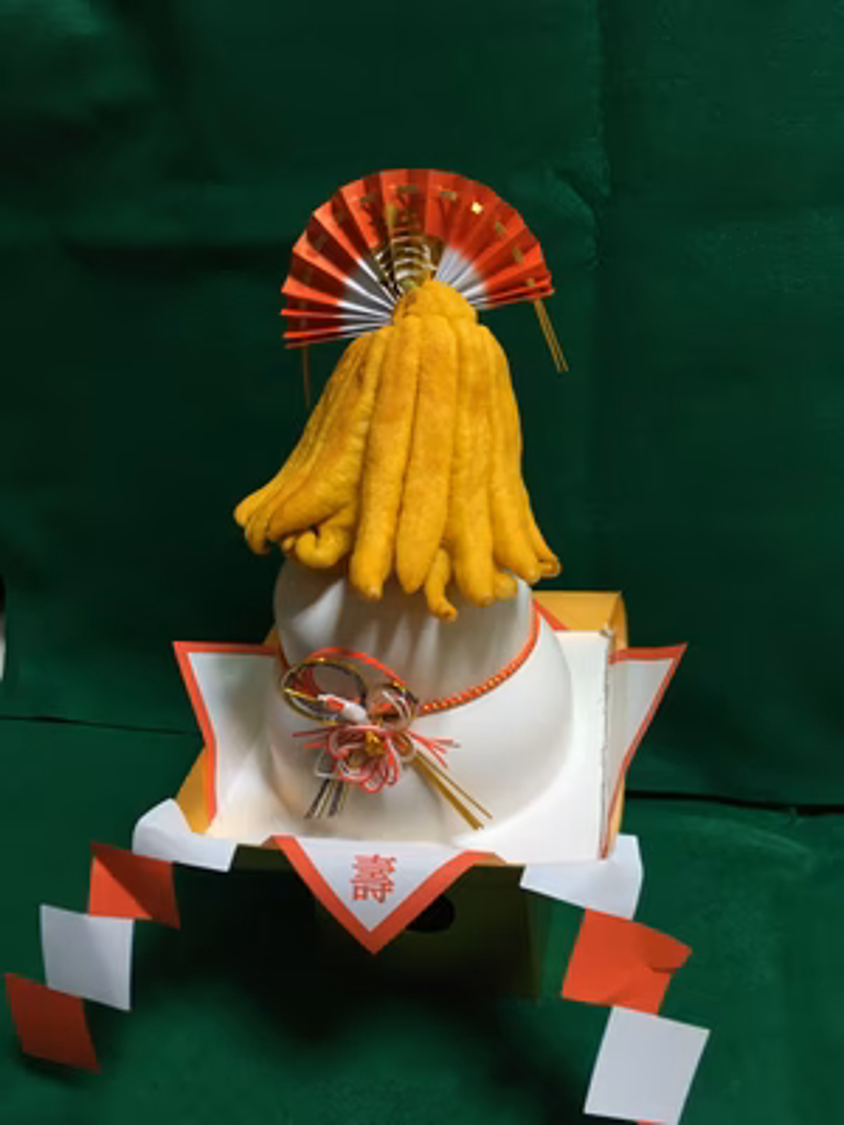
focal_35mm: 29
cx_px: 422
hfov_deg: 48.2
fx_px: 943
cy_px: 562
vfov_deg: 61.7
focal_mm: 4.15
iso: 50
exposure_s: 1/30
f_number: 2.2
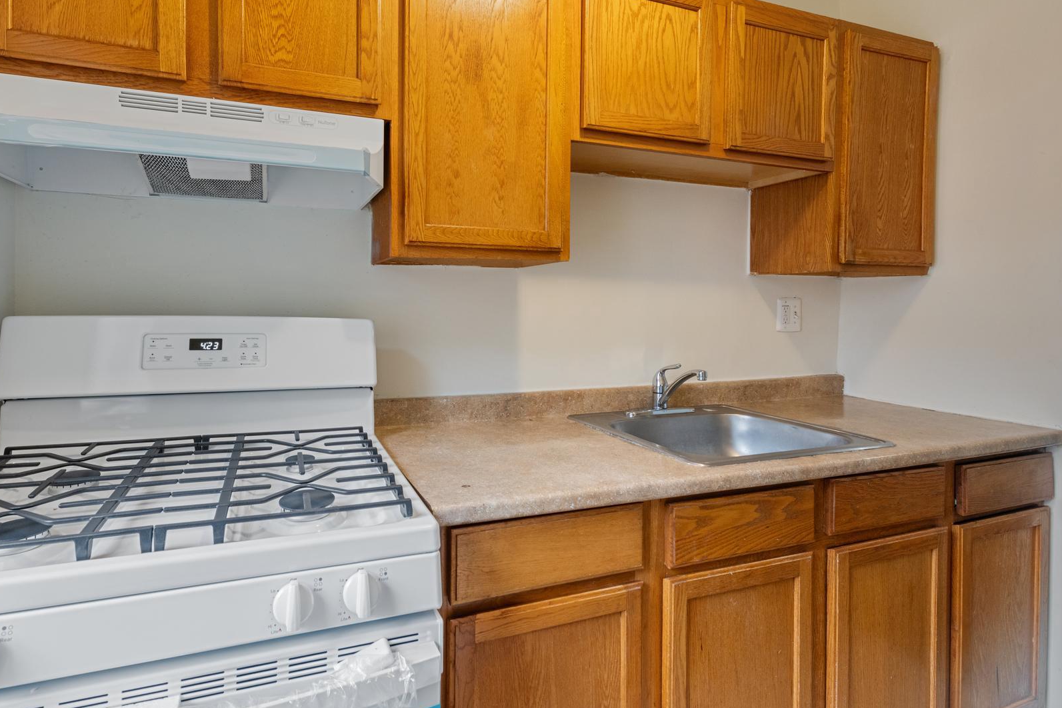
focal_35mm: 18
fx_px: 531
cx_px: 451
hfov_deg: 89.4
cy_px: 312
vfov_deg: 67.2
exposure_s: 1/8
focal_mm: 14
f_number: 10
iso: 320
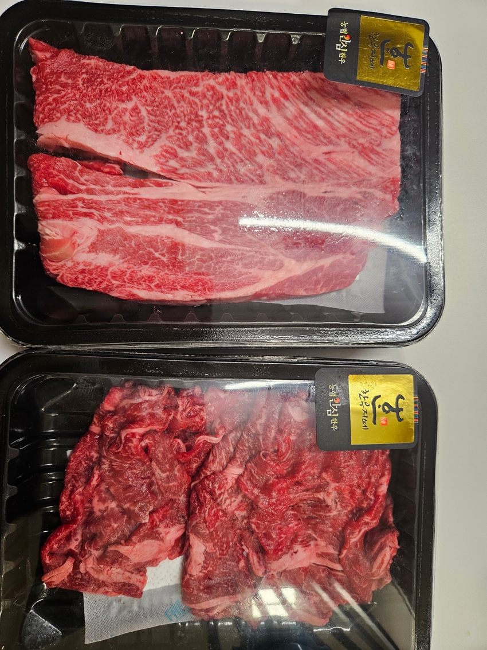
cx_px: 244
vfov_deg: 73.9
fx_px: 431
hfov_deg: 58.9
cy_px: 325
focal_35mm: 23
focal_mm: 5.4
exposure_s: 1/51.6
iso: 125
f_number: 1.8
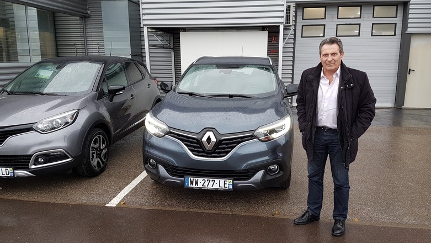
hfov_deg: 66.0
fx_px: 332
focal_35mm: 29
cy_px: 131
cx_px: 220
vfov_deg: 40.2
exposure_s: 1/50
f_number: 1.7
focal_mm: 4.2
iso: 50
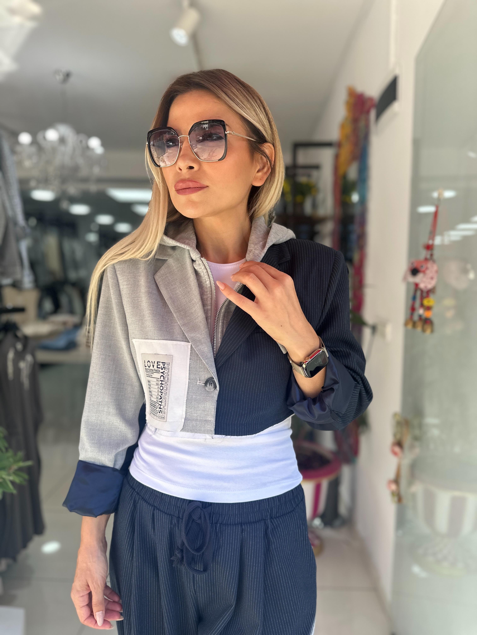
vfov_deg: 71.6
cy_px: 318
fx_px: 441
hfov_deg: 56.8
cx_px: 238
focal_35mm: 24
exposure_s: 1/745
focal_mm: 6.86
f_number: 1.78
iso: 80
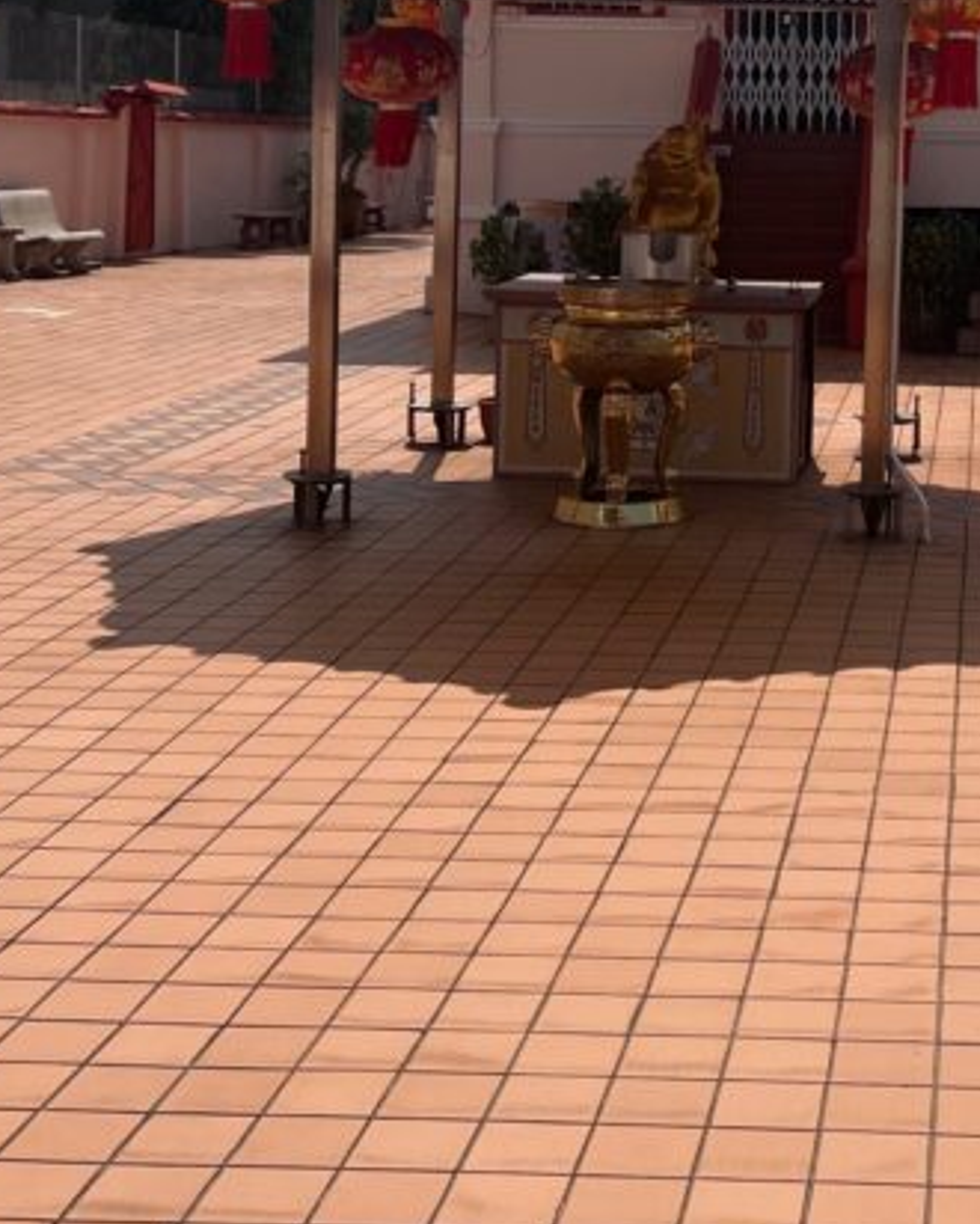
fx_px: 2282
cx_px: 909
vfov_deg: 28.9
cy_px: 149
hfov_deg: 23.5
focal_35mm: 63
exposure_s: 1/11364
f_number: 1.5
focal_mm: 5.7
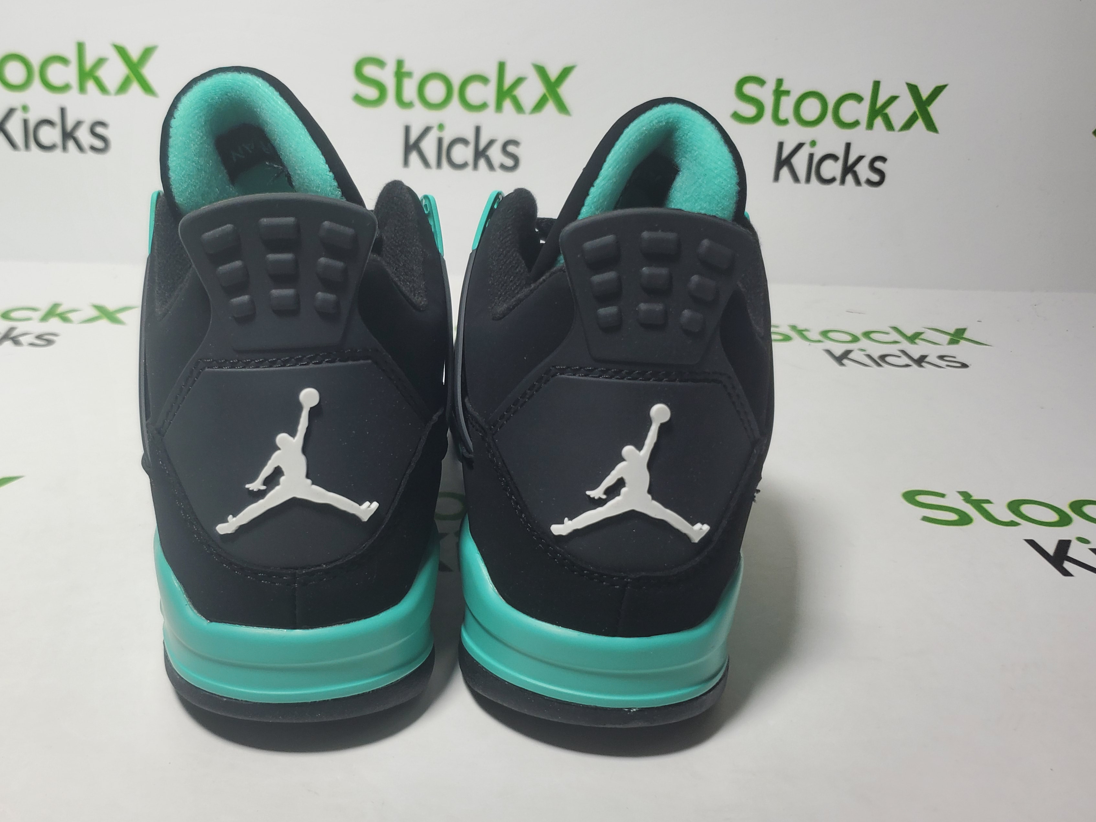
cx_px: 466
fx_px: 981
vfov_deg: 45.4
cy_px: 386
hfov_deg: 58.1
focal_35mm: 31
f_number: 1.5
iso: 50
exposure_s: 1/371
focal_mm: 4.3
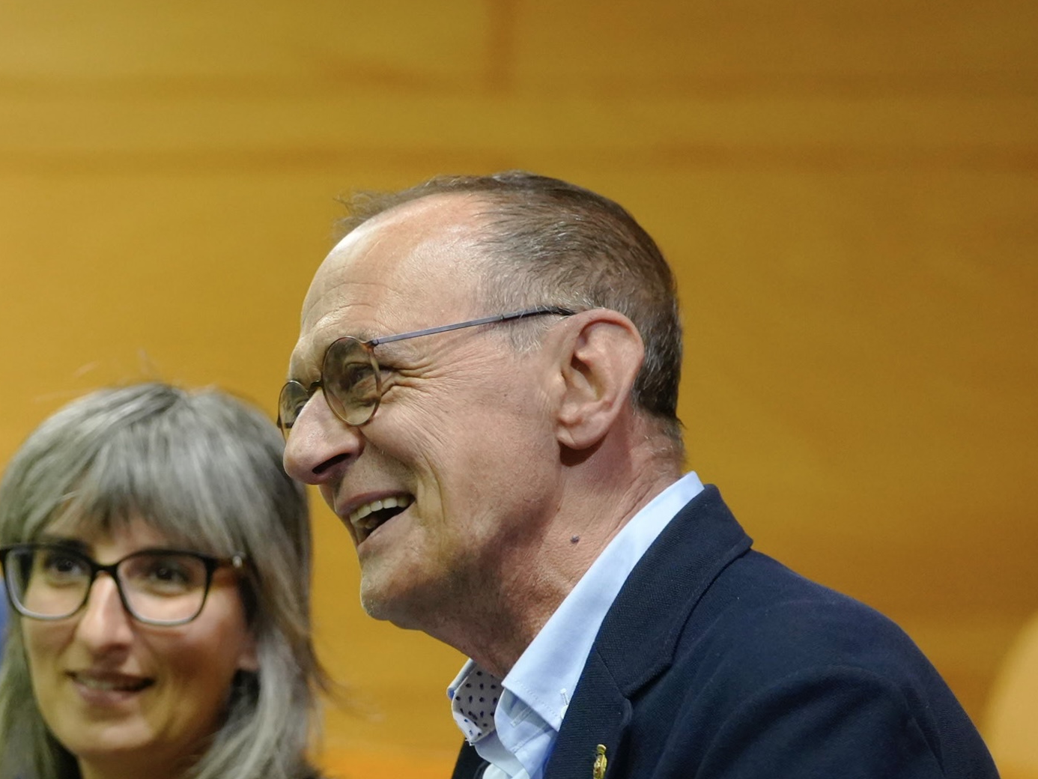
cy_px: 710
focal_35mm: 163
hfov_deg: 12.0
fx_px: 4889
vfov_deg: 9.1
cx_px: 88
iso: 4000
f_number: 2.8
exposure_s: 1/100
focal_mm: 82
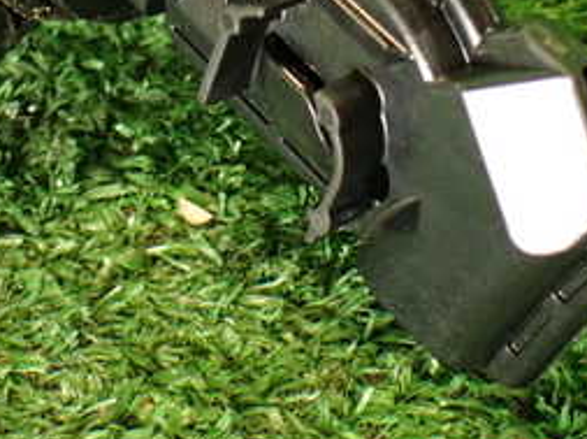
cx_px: 200
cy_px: -28
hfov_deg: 25.6
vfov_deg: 18.7
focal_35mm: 76
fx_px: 1287
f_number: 2.4
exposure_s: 1/30
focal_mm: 5.79
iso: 400
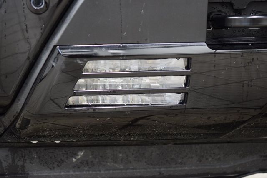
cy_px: 89
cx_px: 134
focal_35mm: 105
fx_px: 779
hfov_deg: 19.5
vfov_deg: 13.0
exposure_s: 1/30
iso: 1600
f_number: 3.5
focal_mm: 70
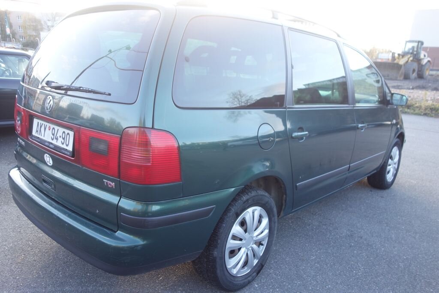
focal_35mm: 28
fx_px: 341
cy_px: 146
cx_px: 220
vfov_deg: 46.4
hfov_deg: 65.5
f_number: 2.2
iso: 125
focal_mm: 10.4
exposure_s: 1/100
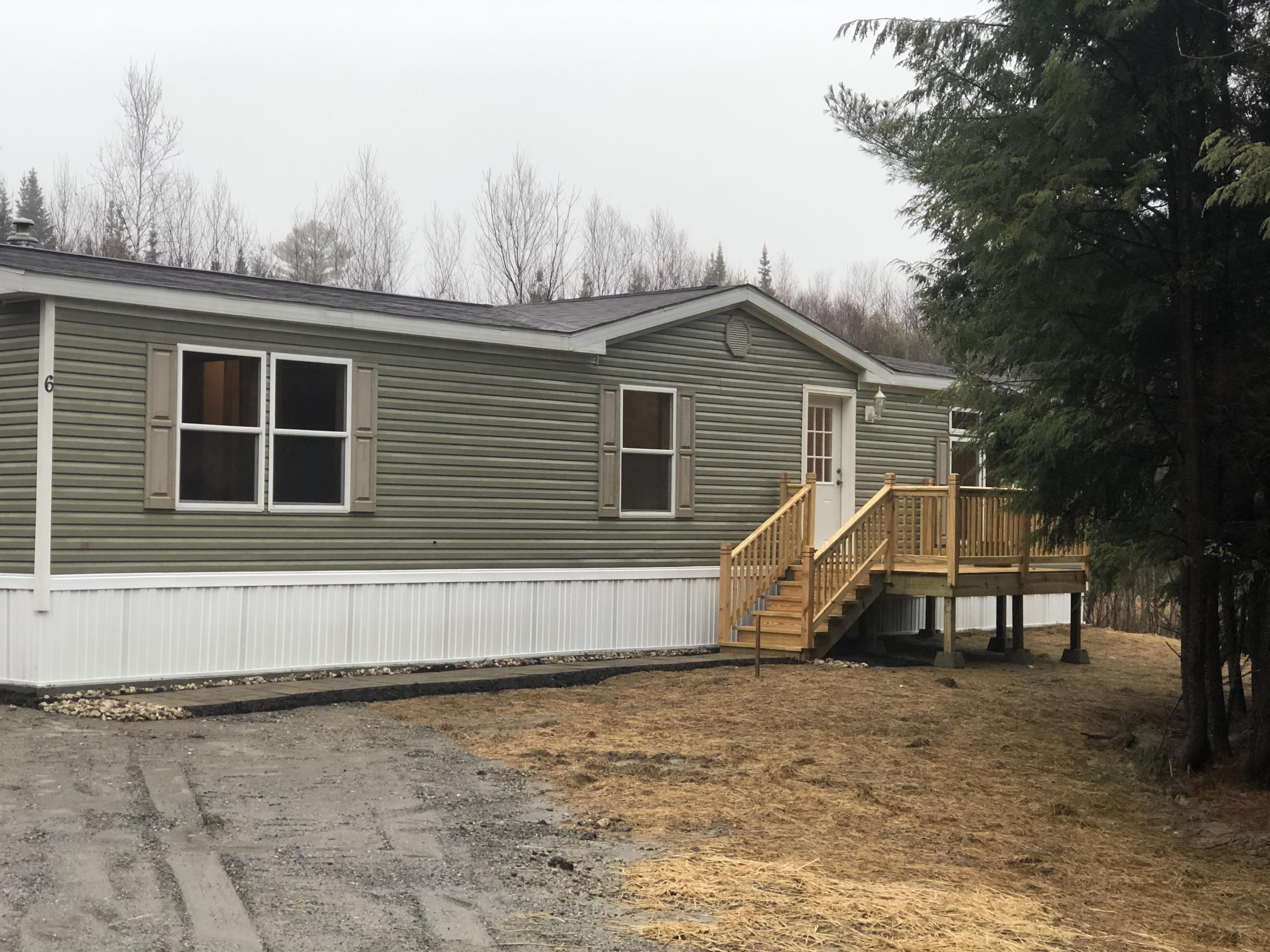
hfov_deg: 33.8
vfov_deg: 25.7
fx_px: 2091
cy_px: 476
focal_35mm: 57
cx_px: 635
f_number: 2.8
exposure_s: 1/30
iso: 32
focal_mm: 6.6
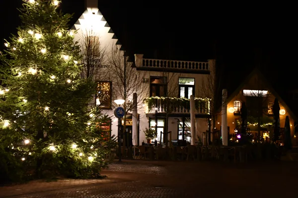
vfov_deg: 21.6
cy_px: 99
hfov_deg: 31.9
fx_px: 521
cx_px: 149
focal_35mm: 63
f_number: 5
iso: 4000
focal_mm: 42
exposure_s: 1/50
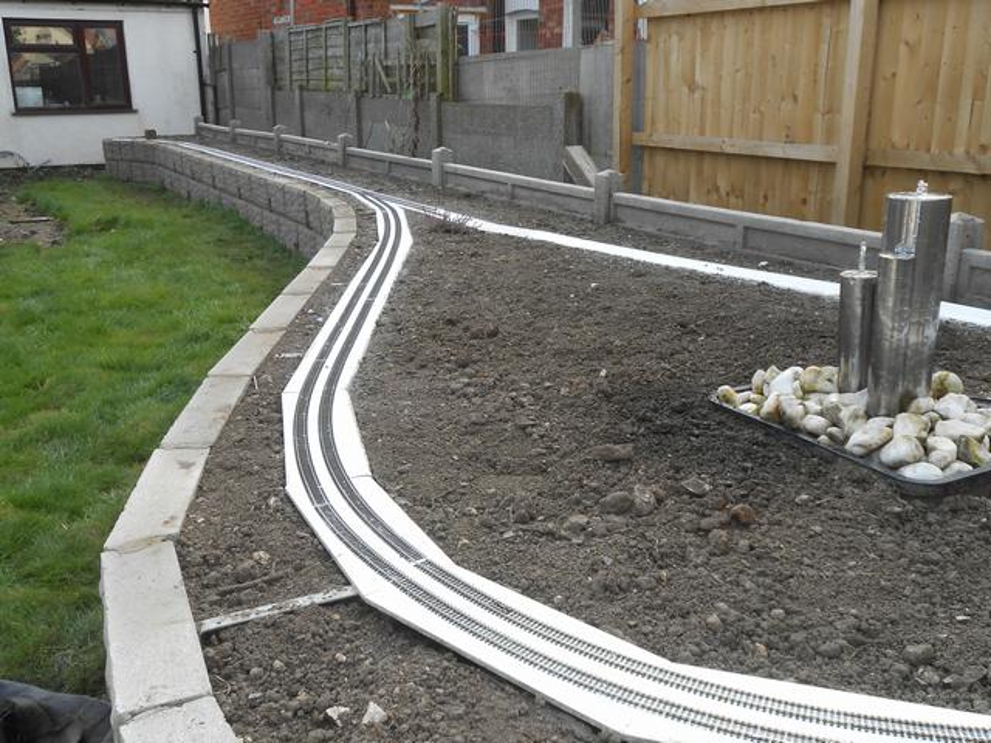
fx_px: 973
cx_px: 496
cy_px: 372
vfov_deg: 41.8
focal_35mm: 34
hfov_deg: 54.0
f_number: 3.9
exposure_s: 1/200
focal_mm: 6
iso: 80
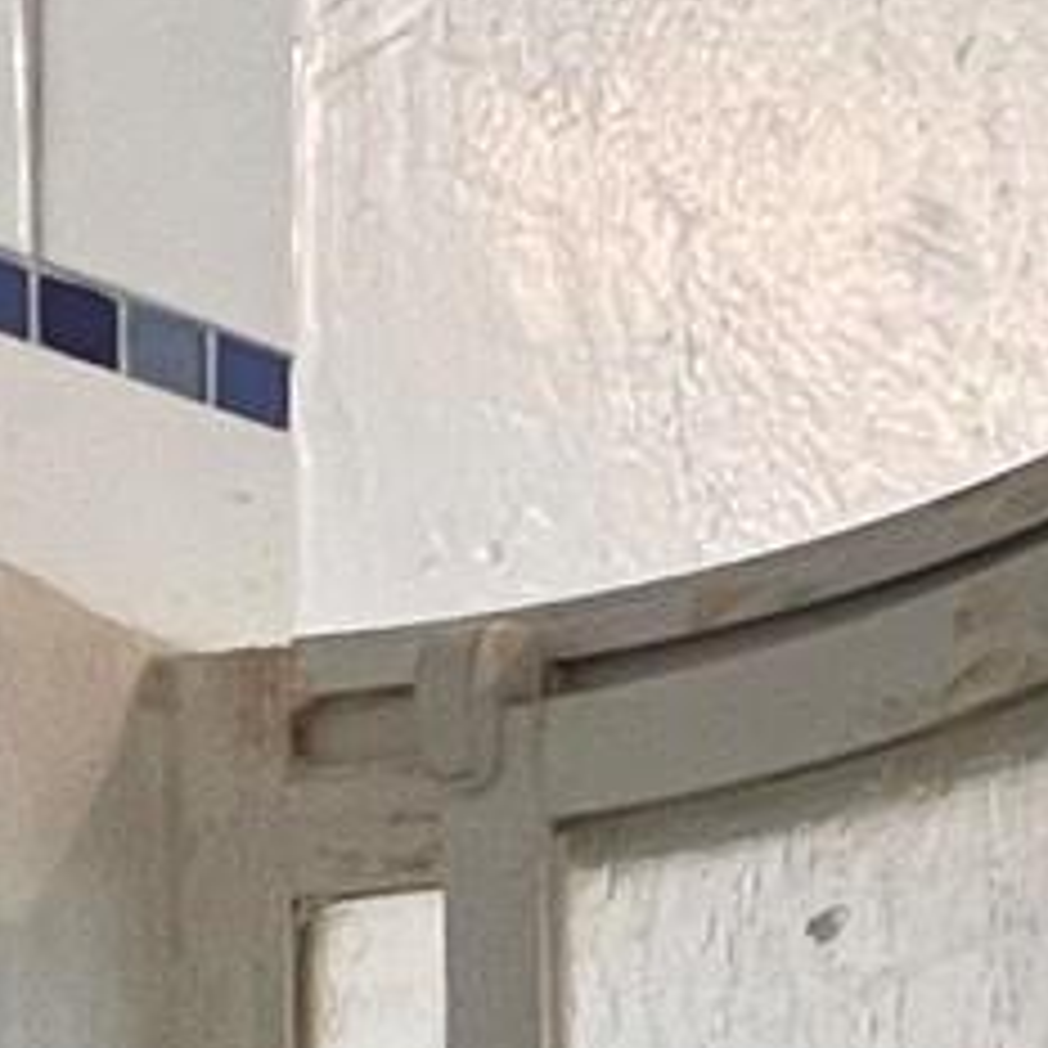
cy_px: 2051
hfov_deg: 14.5
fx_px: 3459
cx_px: 2033
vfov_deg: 14.5
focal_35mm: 101
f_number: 1.8
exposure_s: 1/120
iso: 200
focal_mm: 1.57
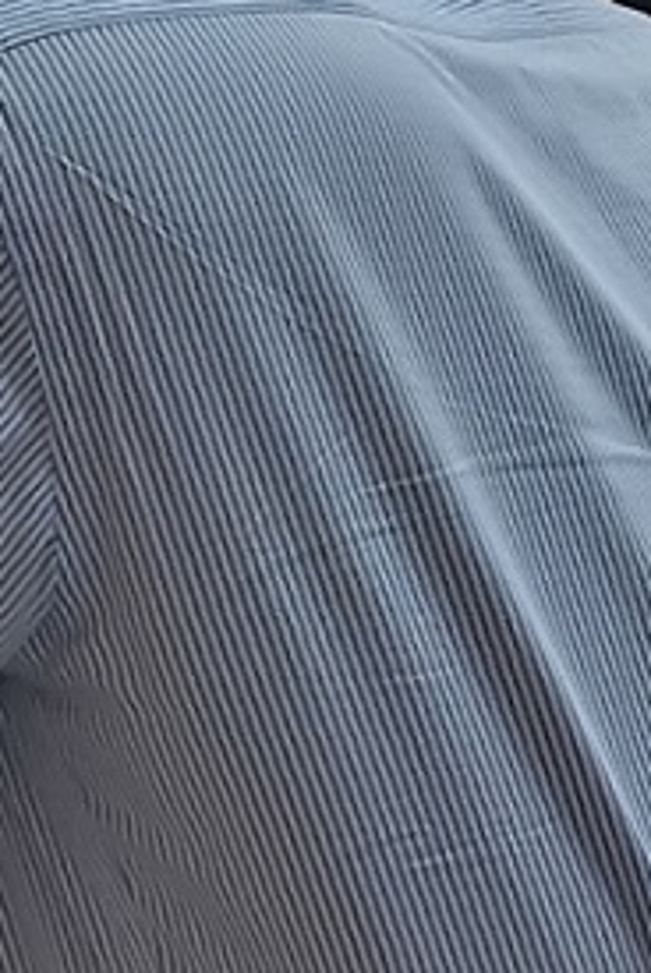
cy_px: -88
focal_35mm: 198
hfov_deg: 5.9
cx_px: -1939
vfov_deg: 10.3
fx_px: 5357
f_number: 1.4
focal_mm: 4.66
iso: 50
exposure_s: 1/99.9
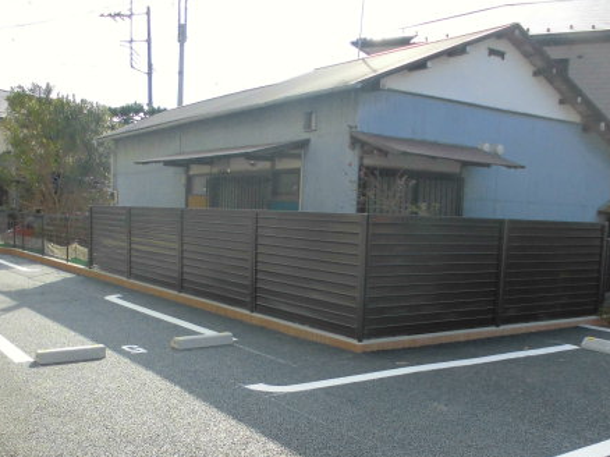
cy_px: 322
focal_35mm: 38
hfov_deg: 49.0
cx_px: 287
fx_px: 669
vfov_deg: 37.1
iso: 100
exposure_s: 1/400
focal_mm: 4.6
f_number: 3.5
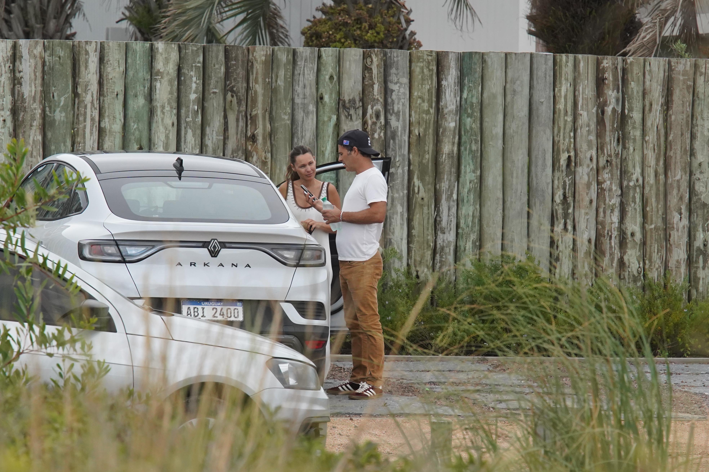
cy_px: 236
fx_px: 6932
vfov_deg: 3.9
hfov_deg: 5.9
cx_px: 354
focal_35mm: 352
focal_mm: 235
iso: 2500
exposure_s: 1/800
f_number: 9
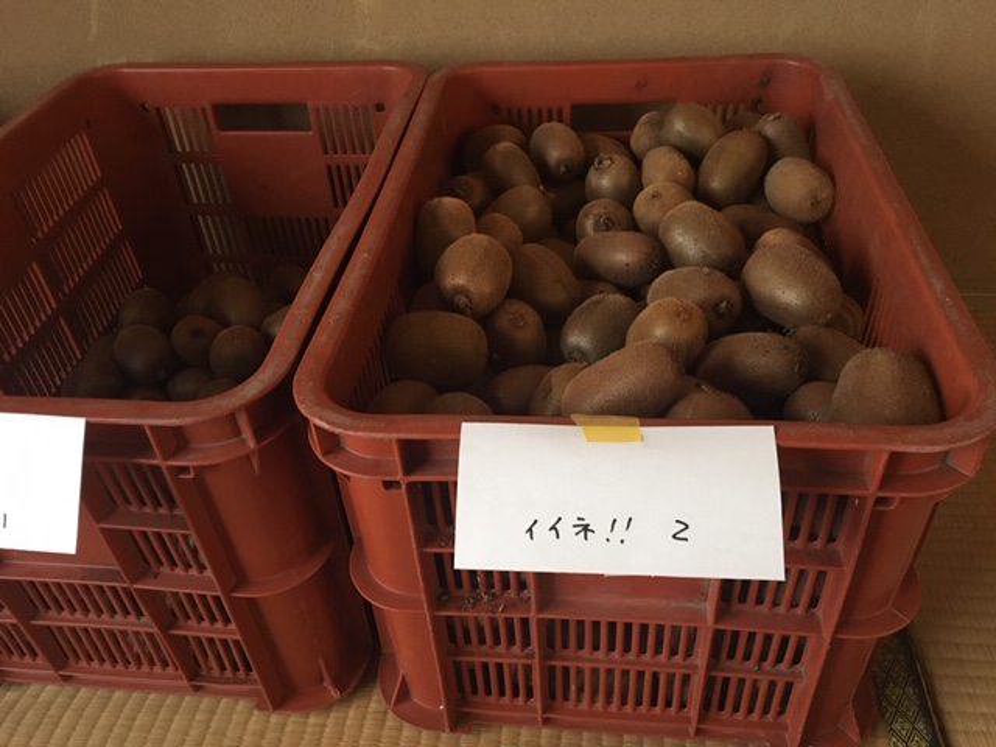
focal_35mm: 29
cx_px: 498
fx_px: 834
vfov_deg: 48.2
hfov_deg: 61.7
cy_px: 374
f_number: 2.2
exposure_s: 1/15
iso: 200
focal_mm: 4.15
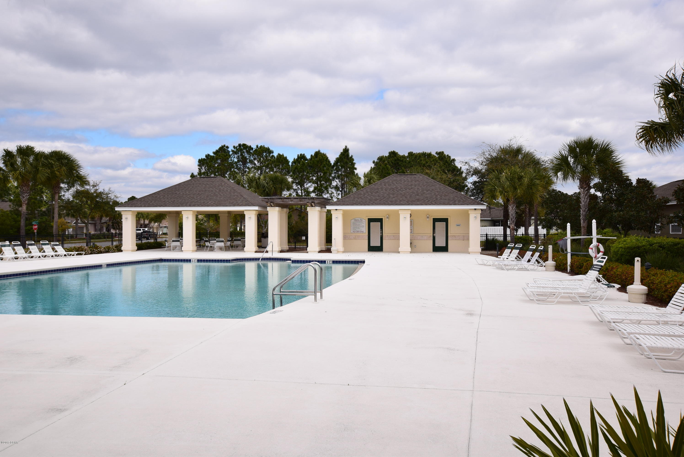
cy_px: 228
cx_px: 342
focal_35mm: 30
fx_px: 570
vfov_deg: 43.7
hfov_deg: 61.9
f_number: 11
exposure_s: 1/500
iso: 250
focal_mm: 20
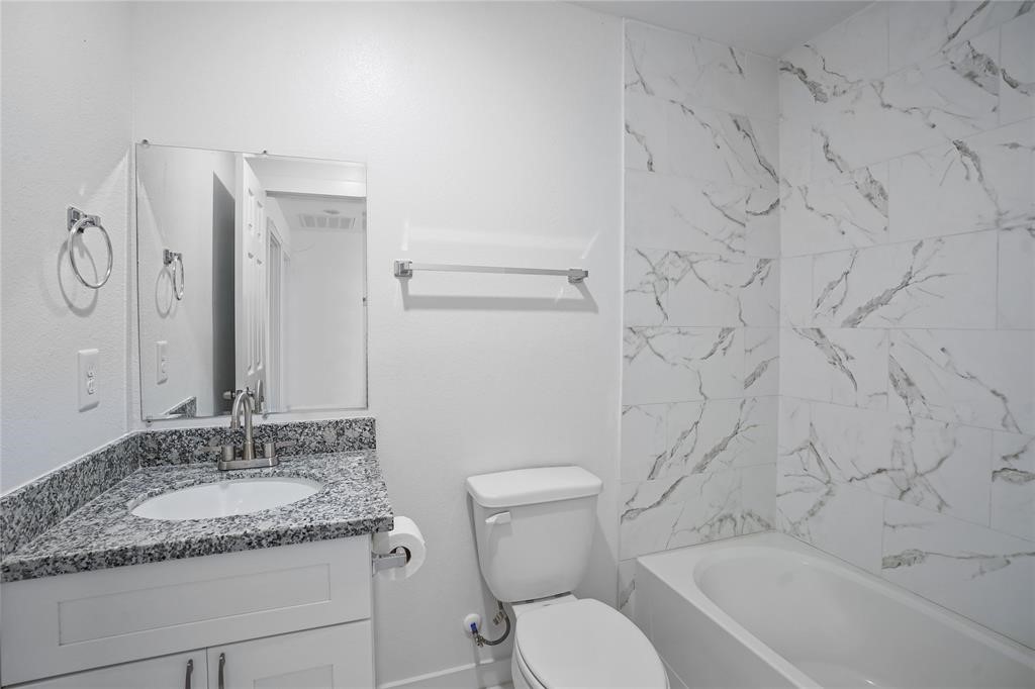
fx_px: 460
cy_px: 344
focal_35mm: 16
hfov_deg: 96.8
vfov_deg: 73.7
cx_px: 518
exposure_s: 1/10
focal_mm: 16
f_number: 7.1
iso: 320
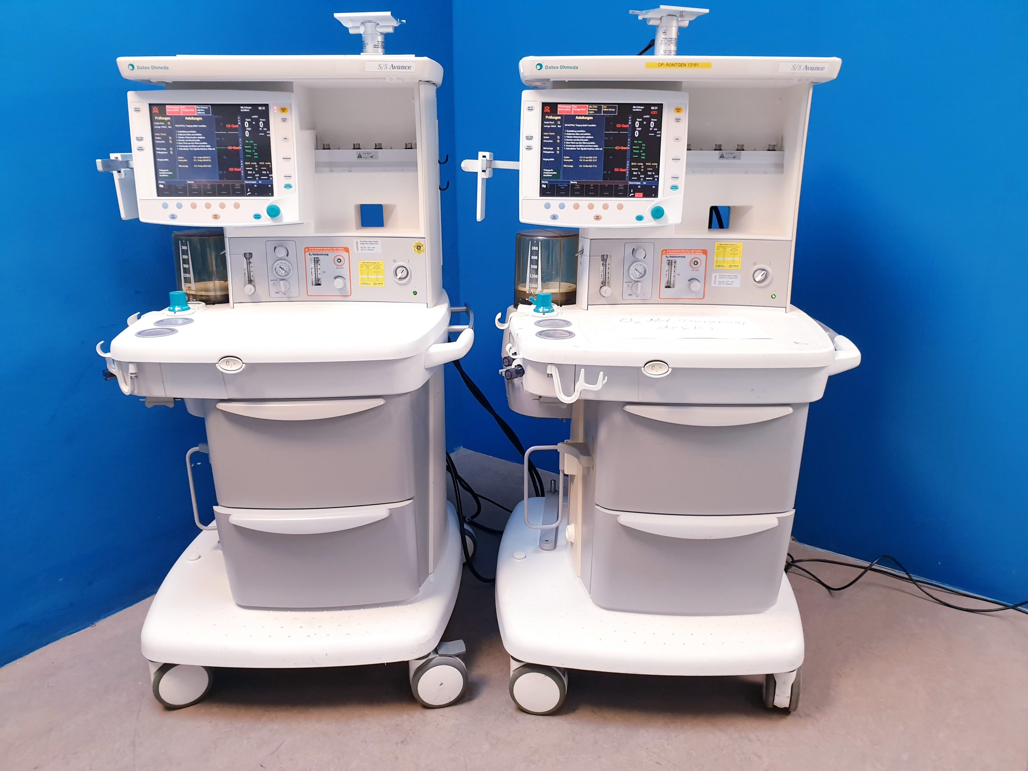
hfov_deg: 67.3
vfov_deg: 53.1
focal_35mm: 26
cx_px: 514
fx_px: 772
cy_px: 386
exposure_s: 1/50
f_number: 2.4
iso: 160
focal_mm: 4.3
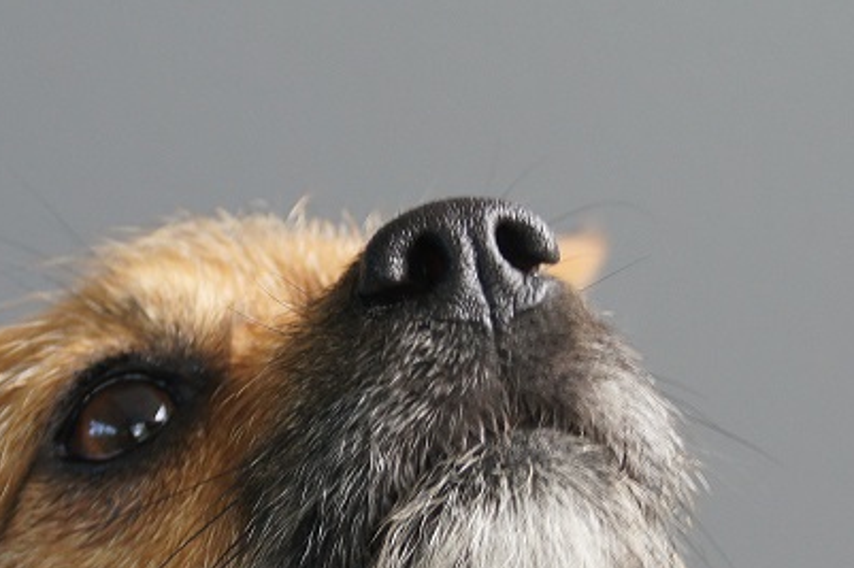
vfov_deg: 6.6
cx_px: 256
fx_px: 4897
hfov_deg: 10.0
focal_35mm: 207
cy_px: 400
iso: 250
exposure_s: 1/80
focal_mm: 45
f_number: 5.6
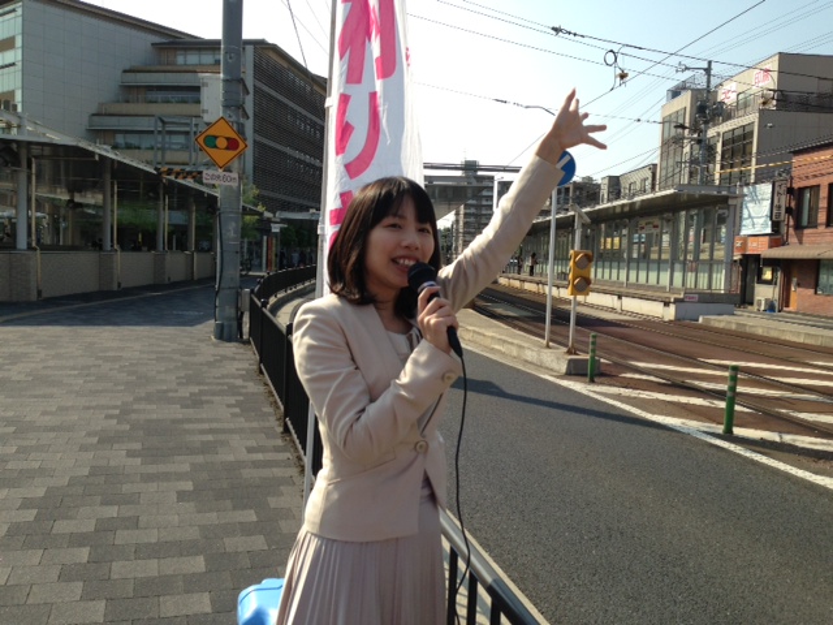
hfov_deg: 55.4
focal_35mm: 33
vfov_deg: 42.9
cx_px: 416
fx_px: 794
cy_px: 312
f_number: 2.4
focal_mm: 4.13
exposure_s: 1/1290
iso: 50
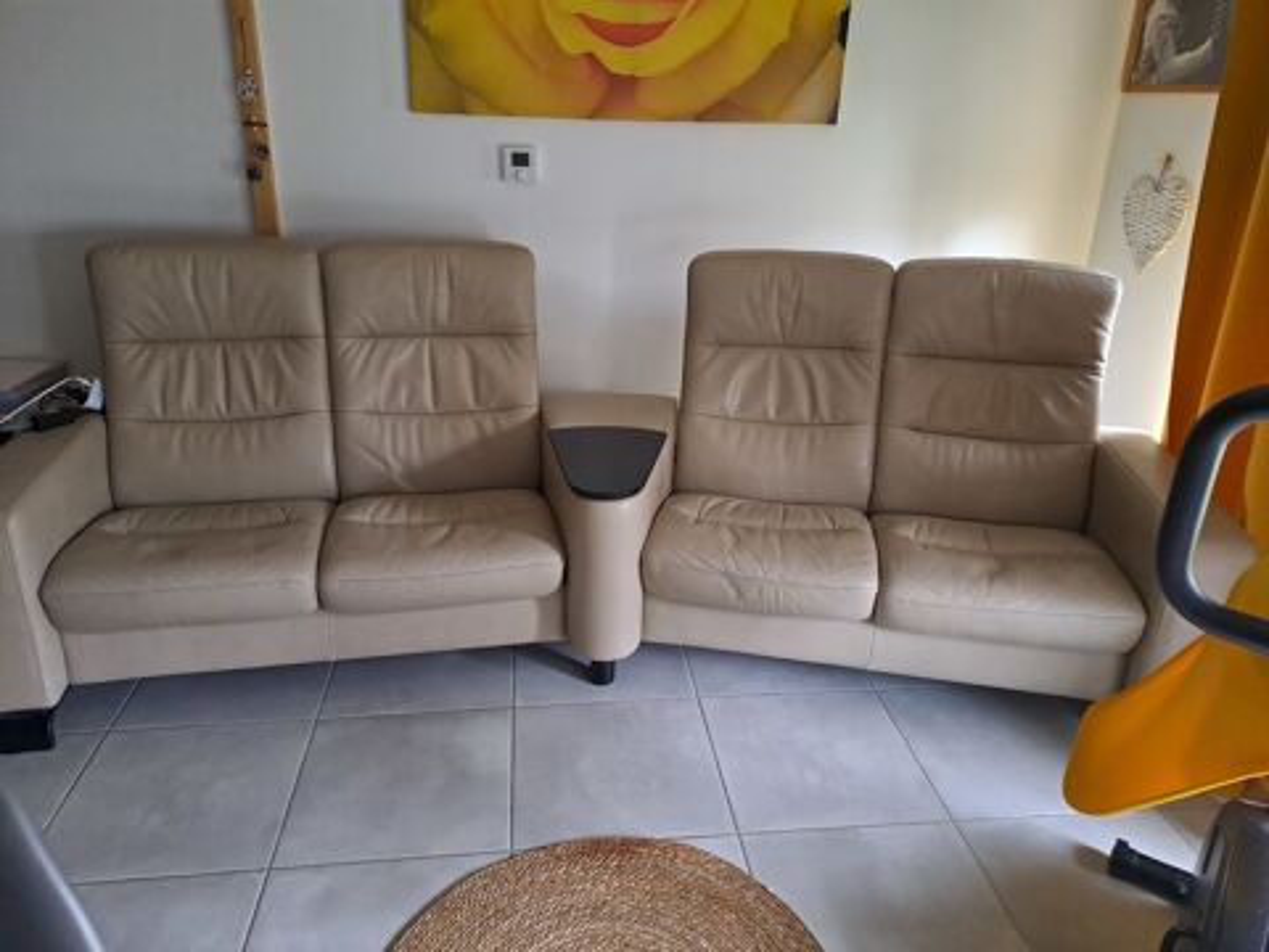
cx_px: 634
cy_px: 476
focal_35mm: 25
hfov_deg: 69.4
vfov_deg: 54.9
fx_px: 916
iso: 400
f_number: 1.8
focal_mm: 4.65
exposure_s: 1/20
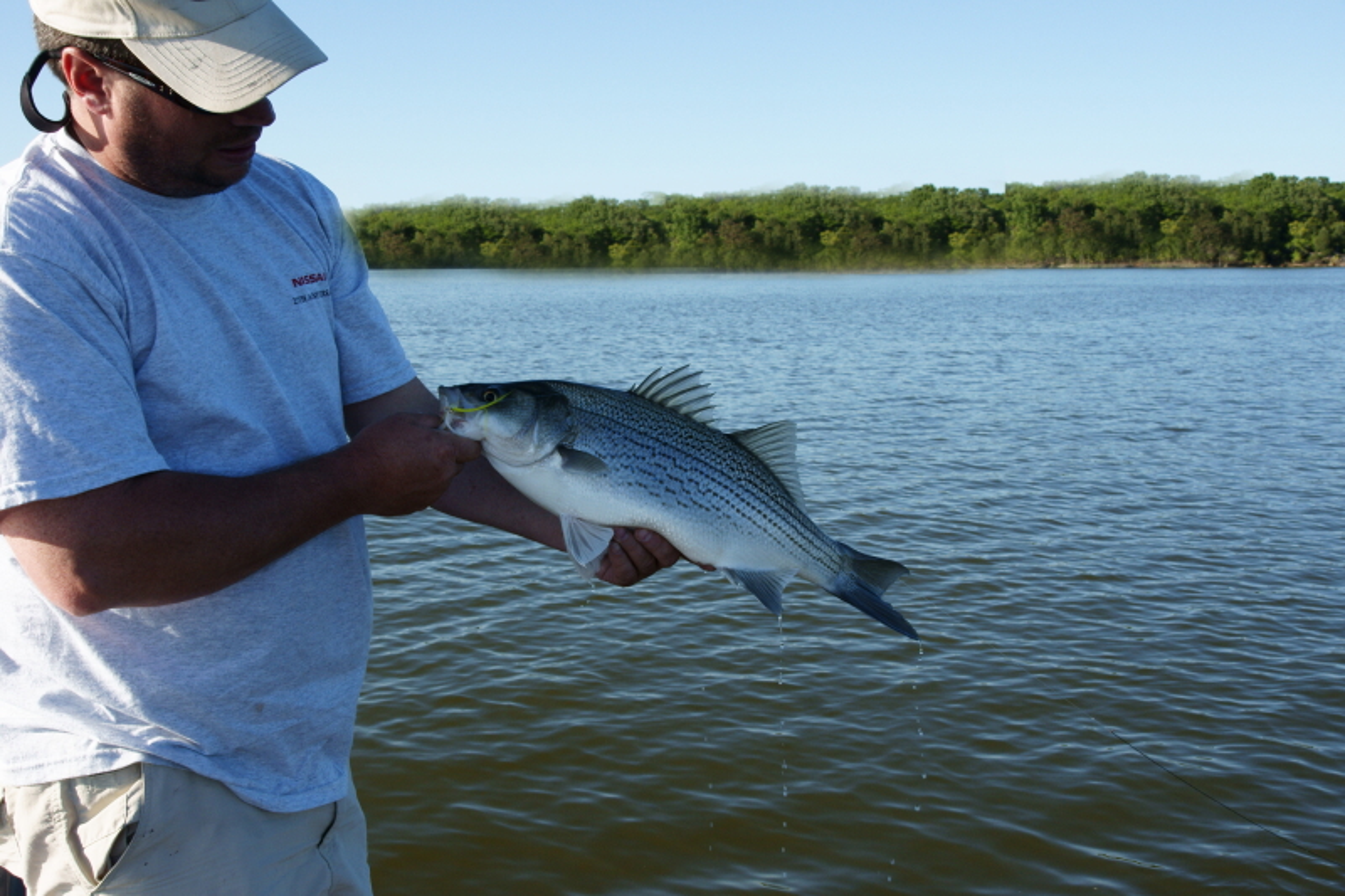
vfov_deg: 36.9
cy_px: 448
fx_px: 1345
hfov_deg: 53.1
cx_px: 672
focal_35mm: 36
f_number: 9
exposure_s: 1/500
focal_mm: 24
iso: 400
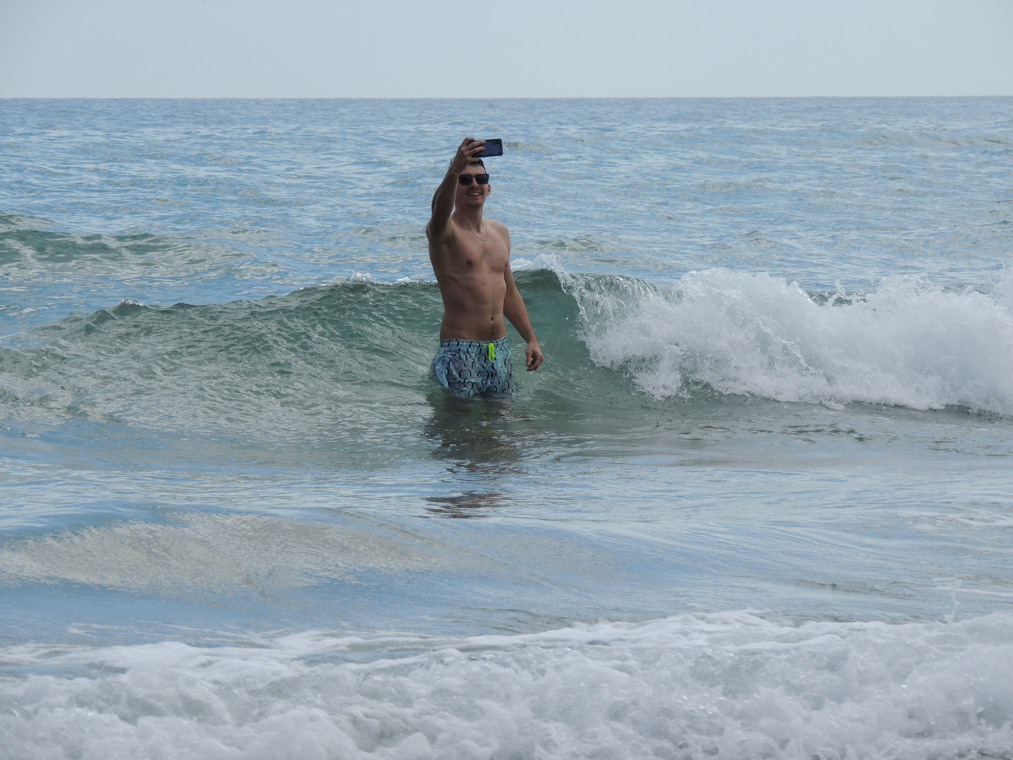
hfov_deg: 7.9
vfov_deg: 5.9
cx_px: 506
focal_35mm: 250
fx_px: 7316
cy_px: 380
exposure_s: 1/640
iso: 100
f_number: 4.7
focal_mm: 44.5
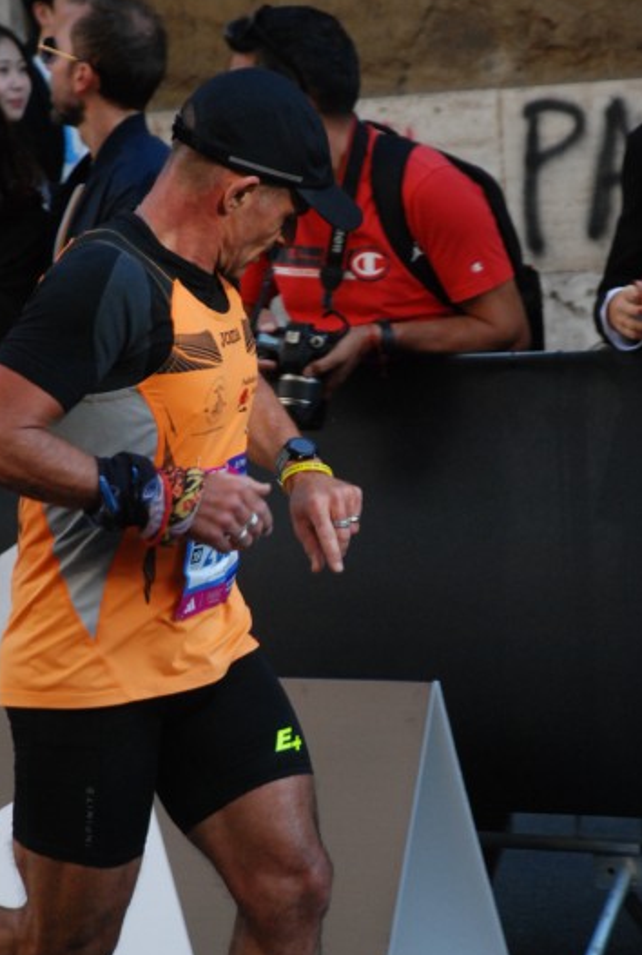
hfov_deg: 8.1
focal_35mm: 171
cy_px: 536
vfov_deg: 12.0
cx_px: 349
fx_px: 4544
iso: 1000
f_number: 5.6
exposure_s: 1/640
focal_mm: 100
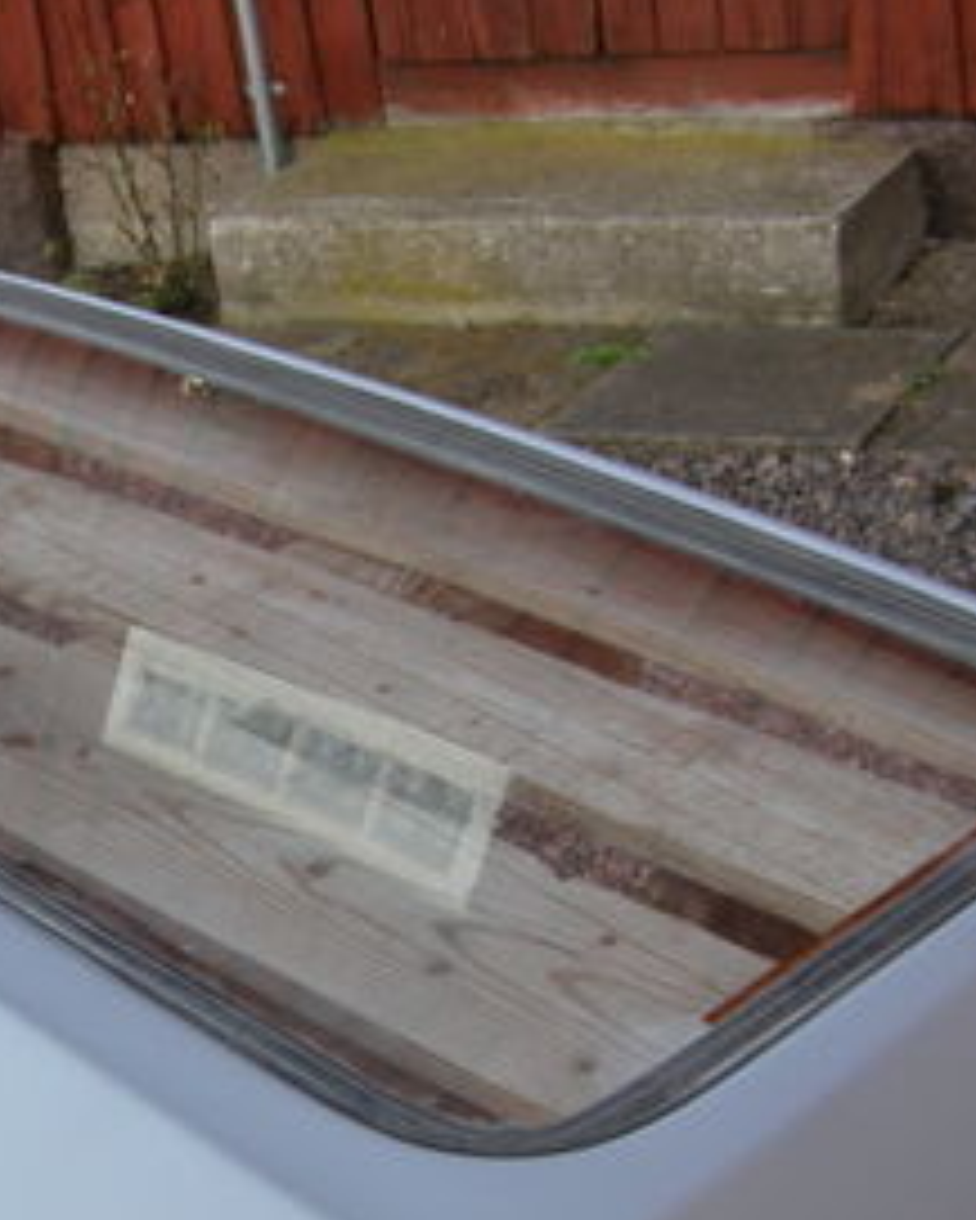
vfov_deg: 22.8
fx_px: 2995
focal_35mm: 83
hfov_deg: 18.2
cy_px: 878
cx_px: 112
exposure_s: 1/70
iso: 64
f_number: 3
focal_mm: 7.5
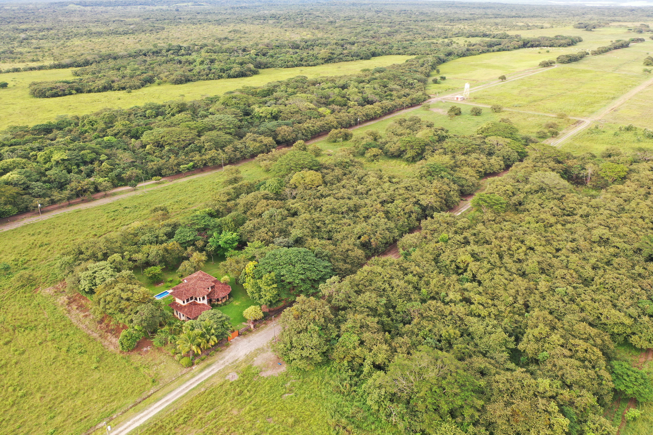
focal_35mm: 28
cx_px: 326
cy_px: 218
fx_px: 508
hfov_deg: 65.5
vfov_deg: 46.4
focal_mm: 10.26
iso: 100
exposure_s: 1/80
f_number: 3.5
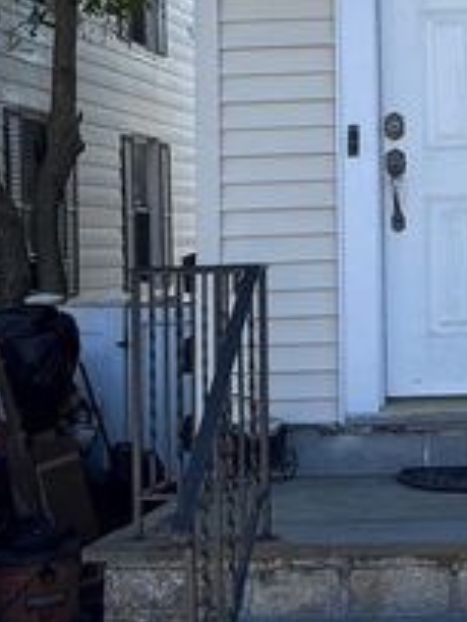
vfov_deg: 22.9
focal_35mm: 85
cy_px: 184
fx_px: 1529
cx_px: 574
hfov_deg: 16.6
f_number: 1.6
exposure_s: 1/1080
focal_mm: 5.96
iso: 50
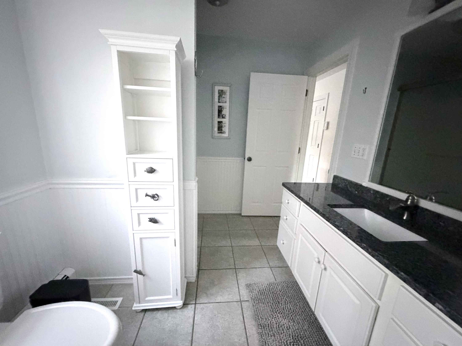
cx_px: 231
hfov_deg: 102.1
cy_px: 173
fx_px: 187
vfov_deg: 85.7
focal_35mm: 14
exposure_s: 1/40
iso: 1600
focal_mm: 2.22
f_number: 2.2
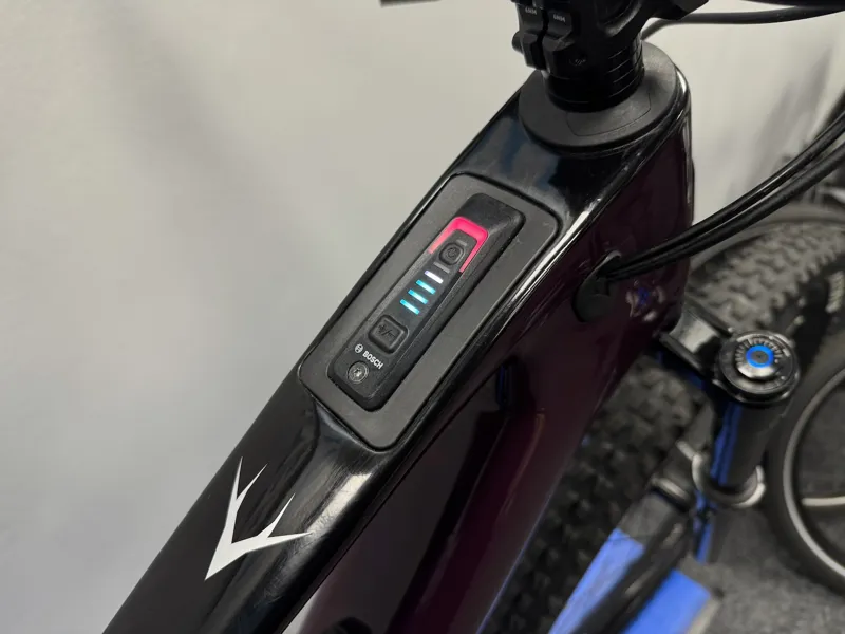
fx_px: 586
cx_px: 422
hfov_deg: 71.6
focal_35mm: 24
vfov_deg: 56.8
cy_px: 317
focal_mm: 6.76
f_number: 1.78
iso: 125
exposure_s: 1/50
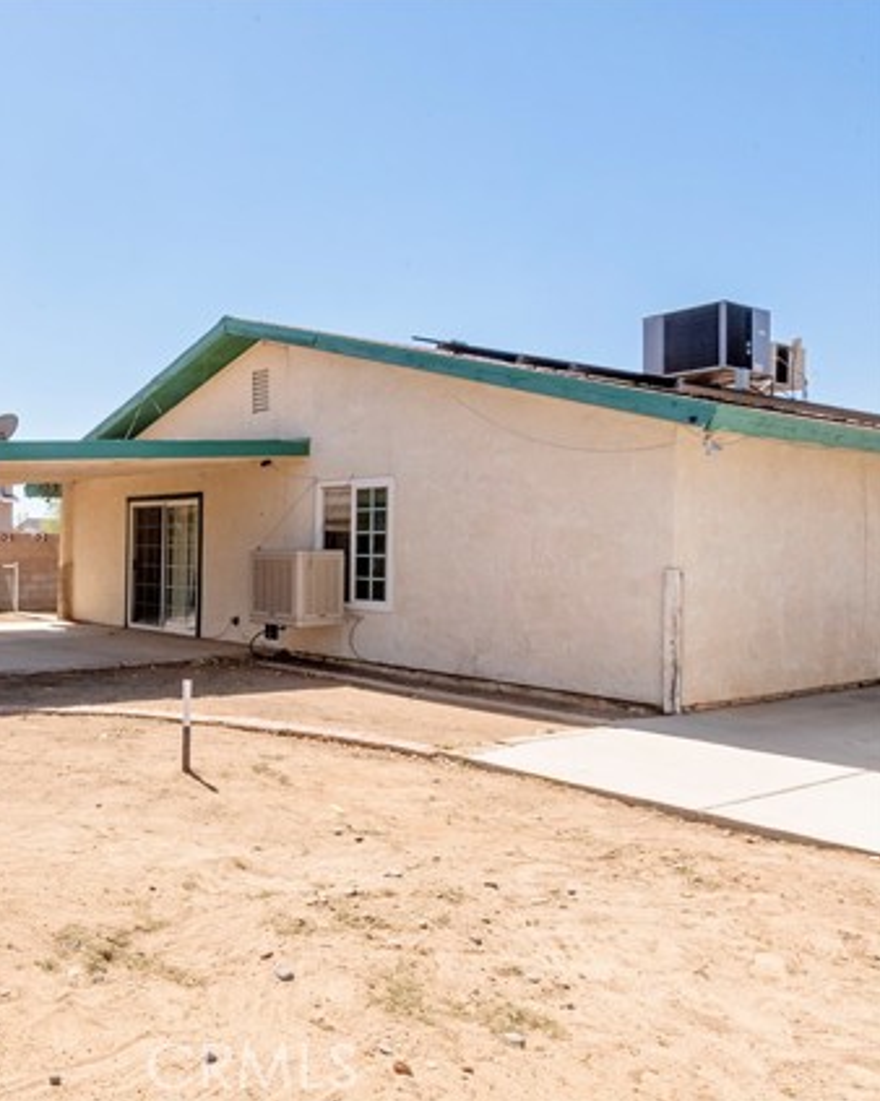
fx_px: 880
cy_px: 548
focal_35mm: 27
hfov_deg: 46.7
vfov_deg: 64.1
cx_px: 52
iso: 400
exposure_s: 1/250
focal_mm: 13
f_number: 22
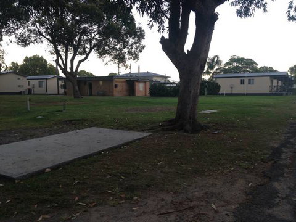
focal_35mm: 33
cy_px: 111
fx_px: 282
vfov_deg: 42.9
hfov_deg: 55.4
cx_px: 148
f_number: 2.4
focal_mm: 4.12
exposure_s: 1/40
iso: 64
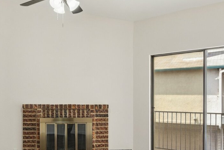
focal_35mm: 37
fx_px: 230
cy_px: 102
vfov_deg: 35.5
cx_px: 67
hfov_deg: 50.5
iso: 400
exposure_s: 1/15
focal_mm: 16
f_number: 8
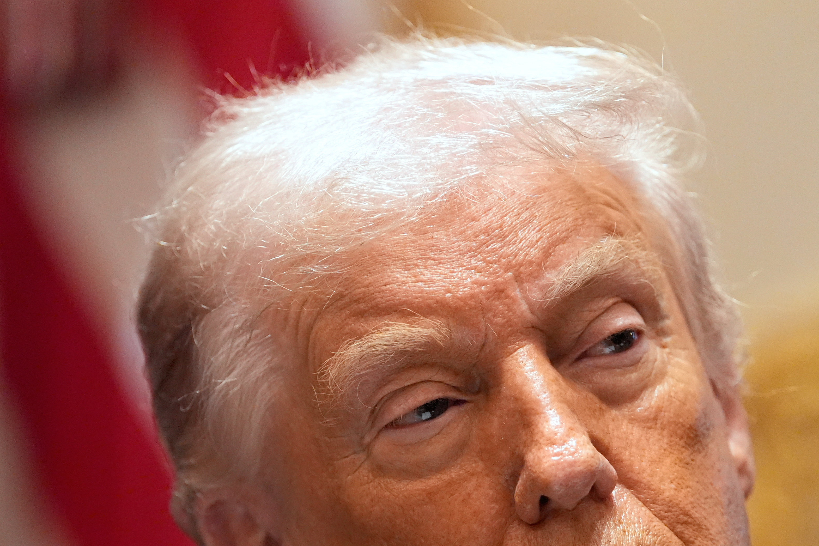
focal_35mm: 382
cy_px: 469
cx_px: 372
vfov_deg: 3.6
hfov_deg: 5.4
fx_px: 8690
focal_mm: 200
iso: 4000
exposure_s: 1/250
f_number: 2.8
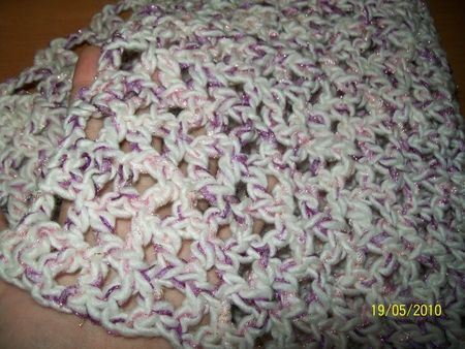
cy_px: 174
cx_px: 232
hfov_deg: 53.9
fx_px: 457
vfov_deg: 41.8
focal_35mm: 34
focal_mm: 6.1
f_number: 2.7
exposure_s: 1/60
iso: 64
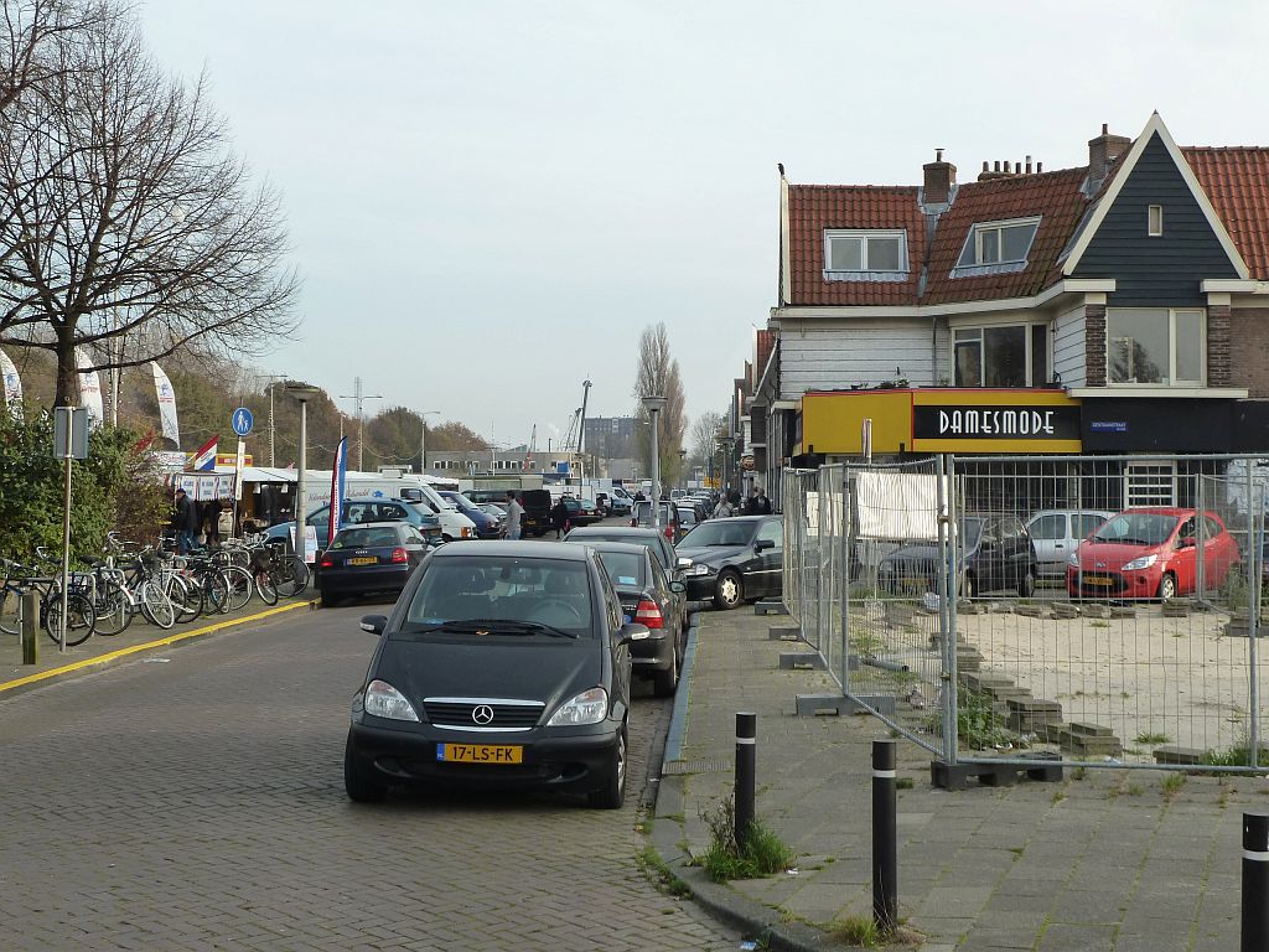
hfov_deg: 39.7
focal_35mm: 48
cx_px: 634
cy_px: 476
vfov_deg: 30.3
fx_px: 1760
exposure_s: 1/160
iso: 125
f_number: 4
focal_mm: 7.9
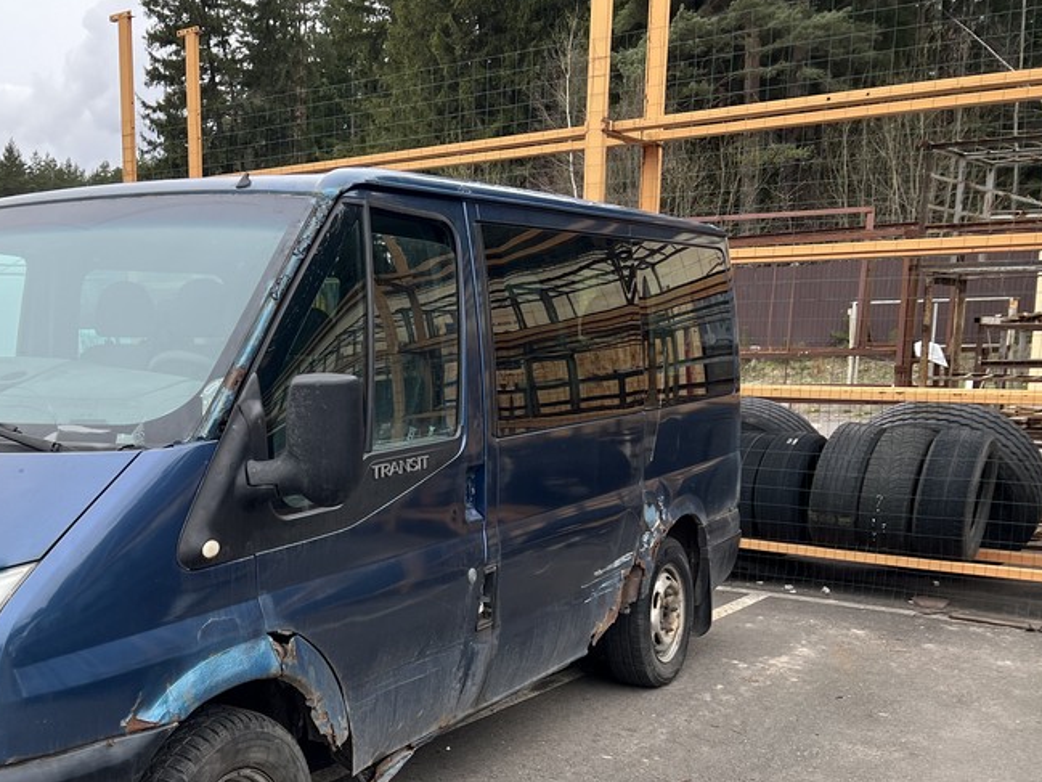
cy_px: 554
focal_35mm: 41
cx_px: 234
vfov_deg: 34.6
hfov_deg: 43.9
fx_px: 1234
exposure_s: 1/1135
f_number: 1.5
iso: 50
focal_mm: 5.7
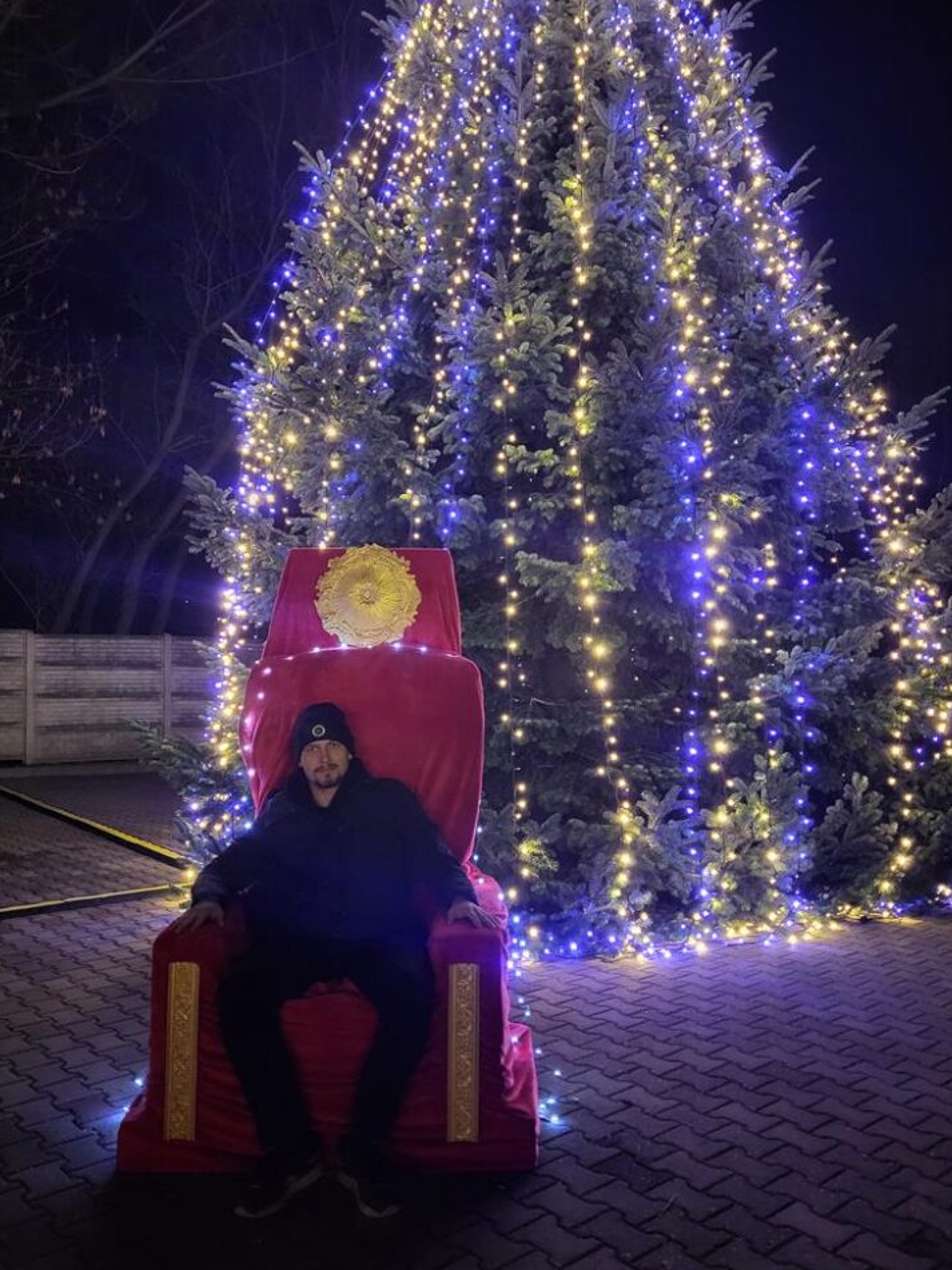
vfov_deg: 63.4
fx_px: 1027
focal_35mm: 28
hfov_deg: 49.7
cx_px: 478
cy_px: 653
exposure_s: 1/25
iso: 1000
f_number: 1.8
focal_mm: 5.4
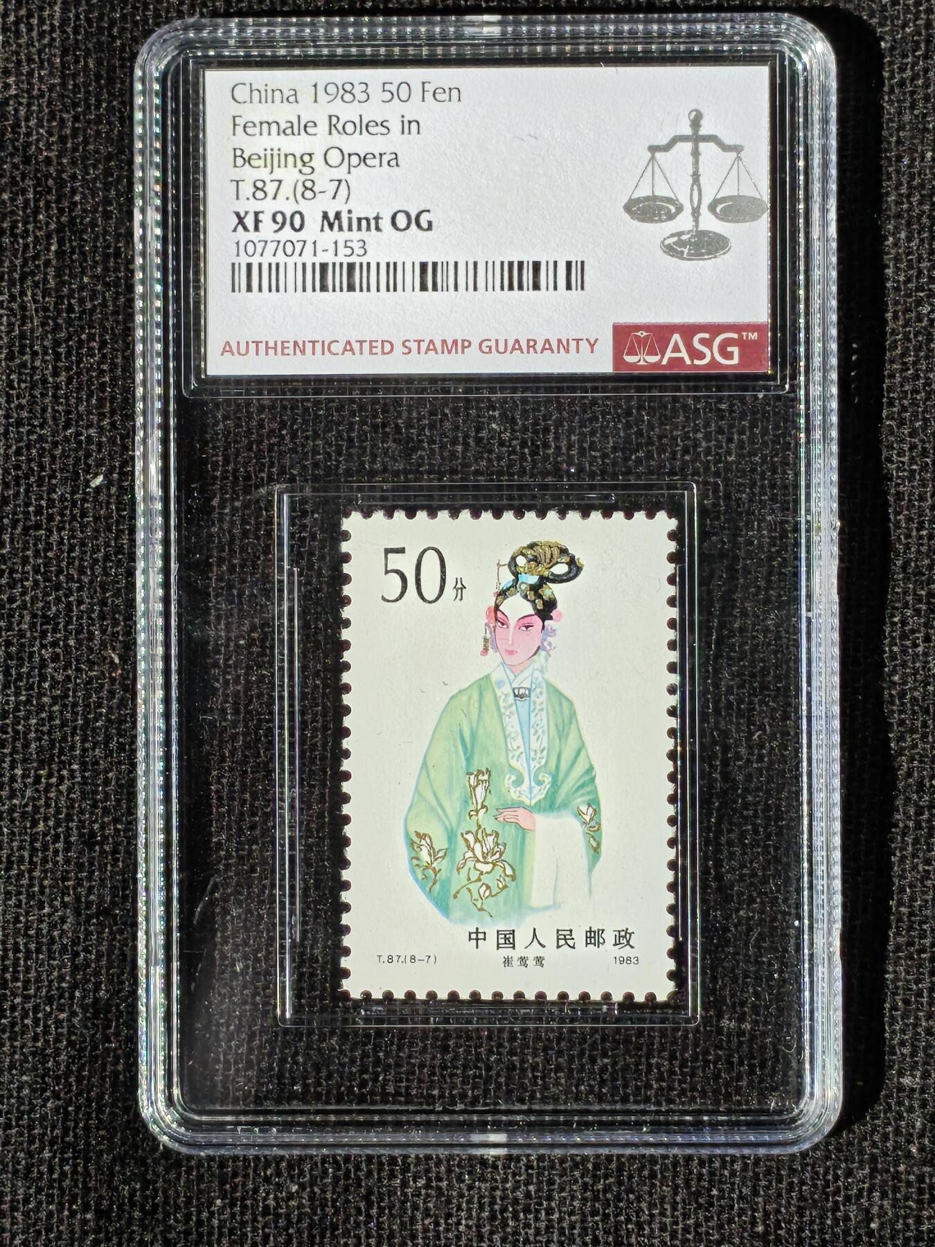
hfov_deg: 13.6
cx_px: 468
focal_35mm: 109
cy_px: 624
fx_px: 3926
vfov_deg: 18.0
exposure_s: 1/1910
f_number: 1.5
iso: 50
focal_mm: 4.94
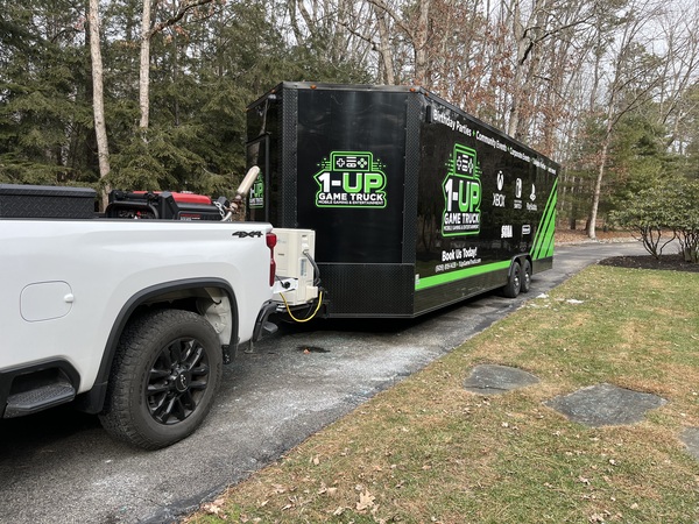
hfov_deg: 67.3
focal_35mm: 26
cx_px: 350
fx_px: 525
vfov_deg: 53.1
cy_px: 262
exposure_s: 1/537
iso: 50
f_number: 1.6
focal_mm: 5.1
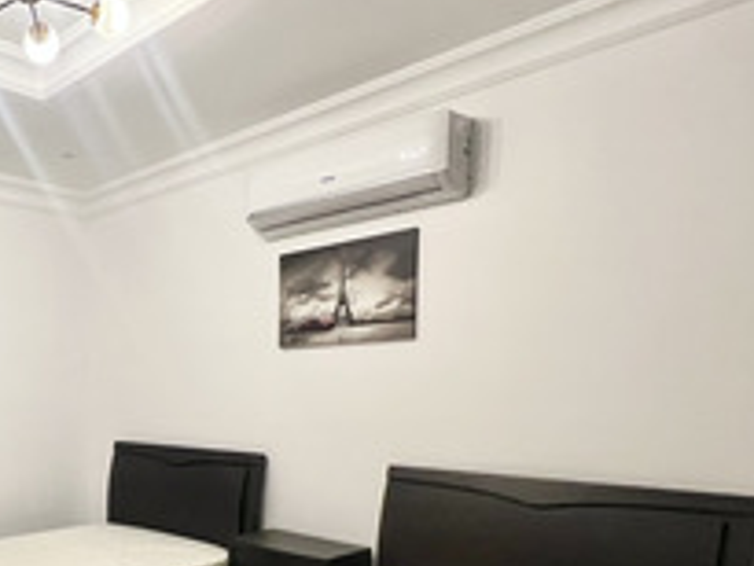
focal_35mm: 29
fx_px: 632
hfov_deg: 54.7
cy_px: 454
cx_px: 94
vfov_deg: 45.8
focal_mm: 1.57
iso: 400
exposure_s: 1/50
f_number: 1.8
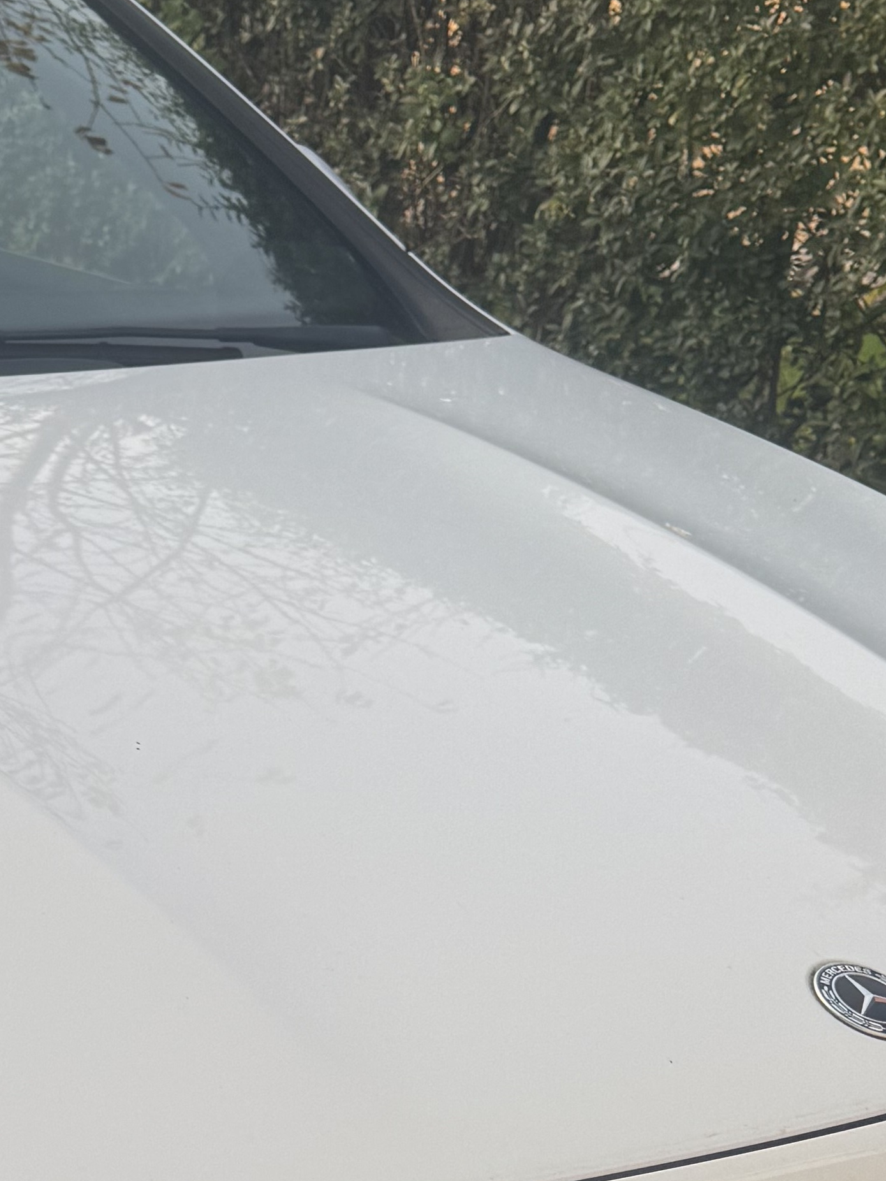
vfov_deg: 25.3
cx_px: -112
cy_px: 1124
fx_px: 2526
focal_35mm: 74
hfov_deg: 19.0
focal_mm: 6.76
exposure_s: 1/354
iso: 80
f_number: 1.78
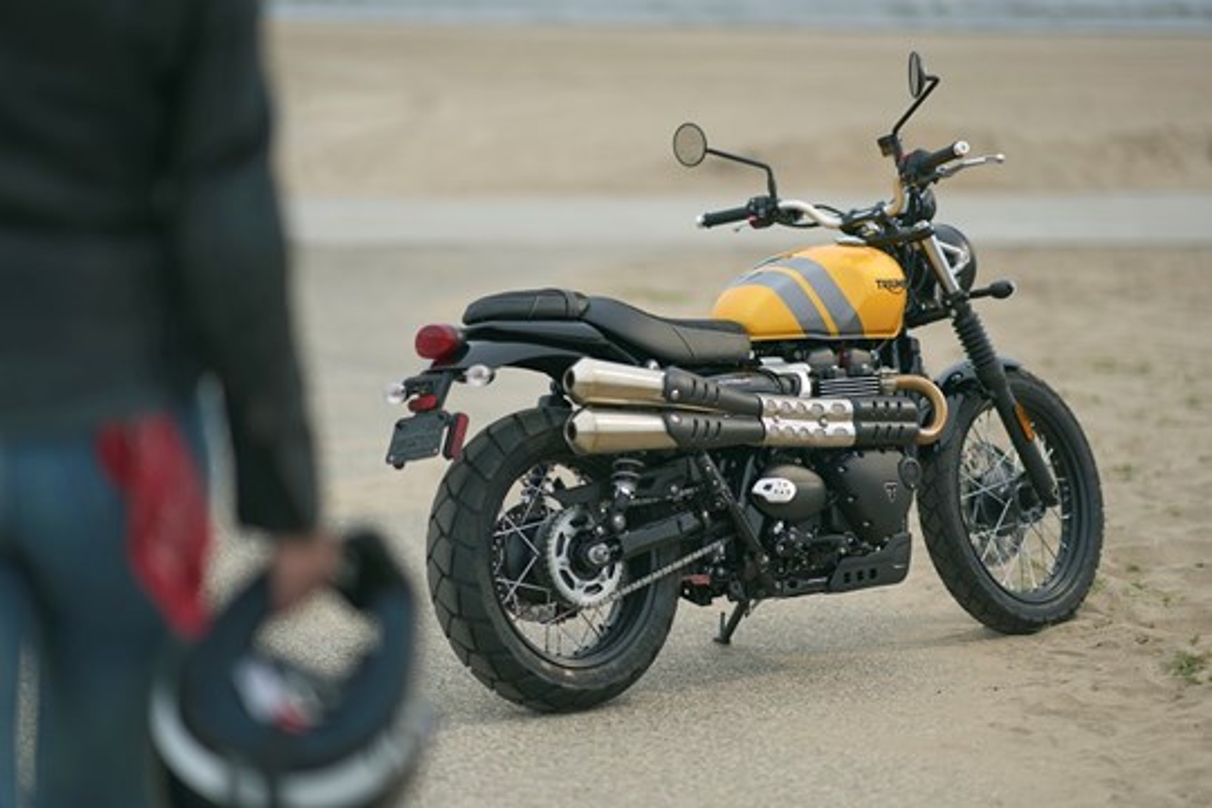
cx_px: 606
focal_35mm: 85
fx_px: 2861
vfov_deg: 16.1
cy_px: 404
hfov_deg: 23.9
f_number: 1.4
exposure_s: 1/400
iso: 50
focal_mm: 85
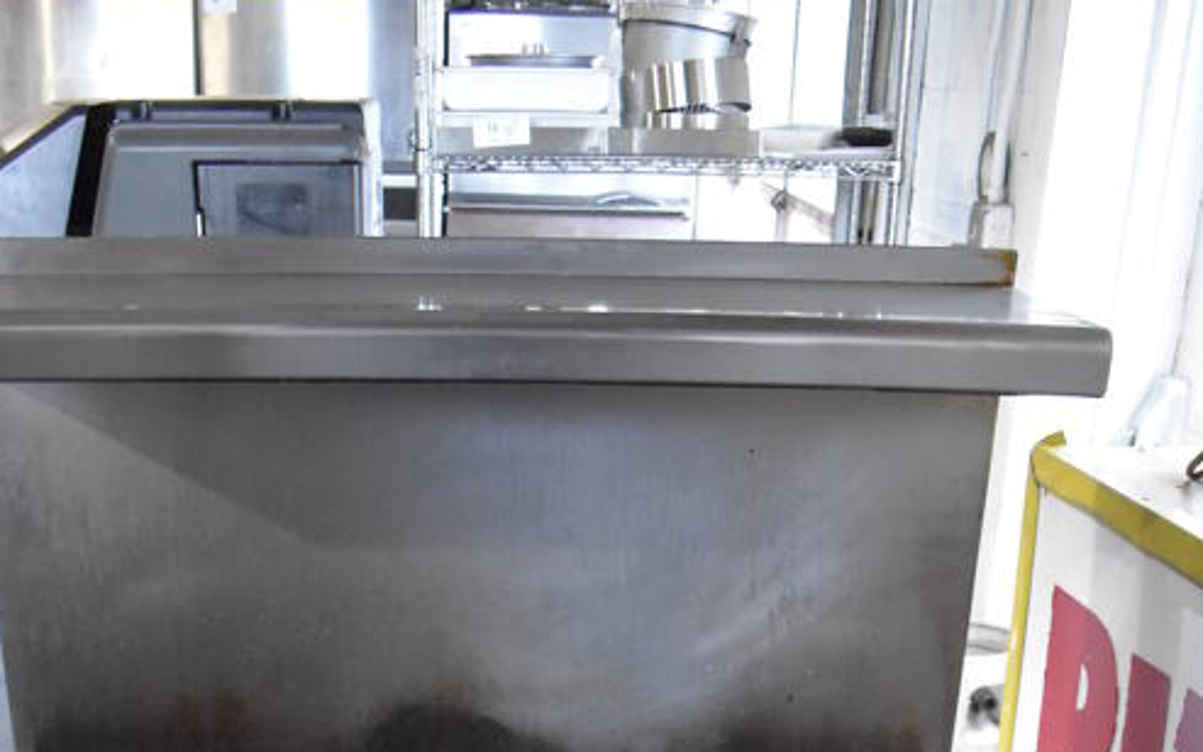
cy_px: 1095
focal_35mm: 51
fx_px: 1672
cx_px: 512
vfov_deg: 21.6
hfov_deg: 39.5
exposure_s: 1/125
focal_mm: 18
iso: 5600
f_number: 3.5
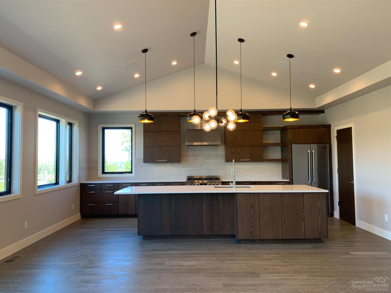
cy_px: 146
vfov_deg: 53.0
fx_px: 294
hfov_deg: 67.3
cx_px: 196
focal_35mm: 26
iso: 50
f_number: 1.8
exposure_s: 1/60
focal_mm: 4.25
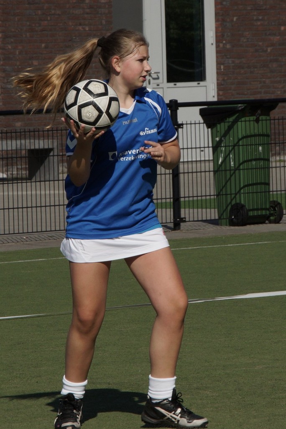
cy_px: 214
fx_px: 2142
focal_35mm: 180
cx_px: 143
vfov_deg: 11.4
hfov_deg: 7.6
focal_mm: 120
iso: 200
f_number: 11
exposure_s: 1/640
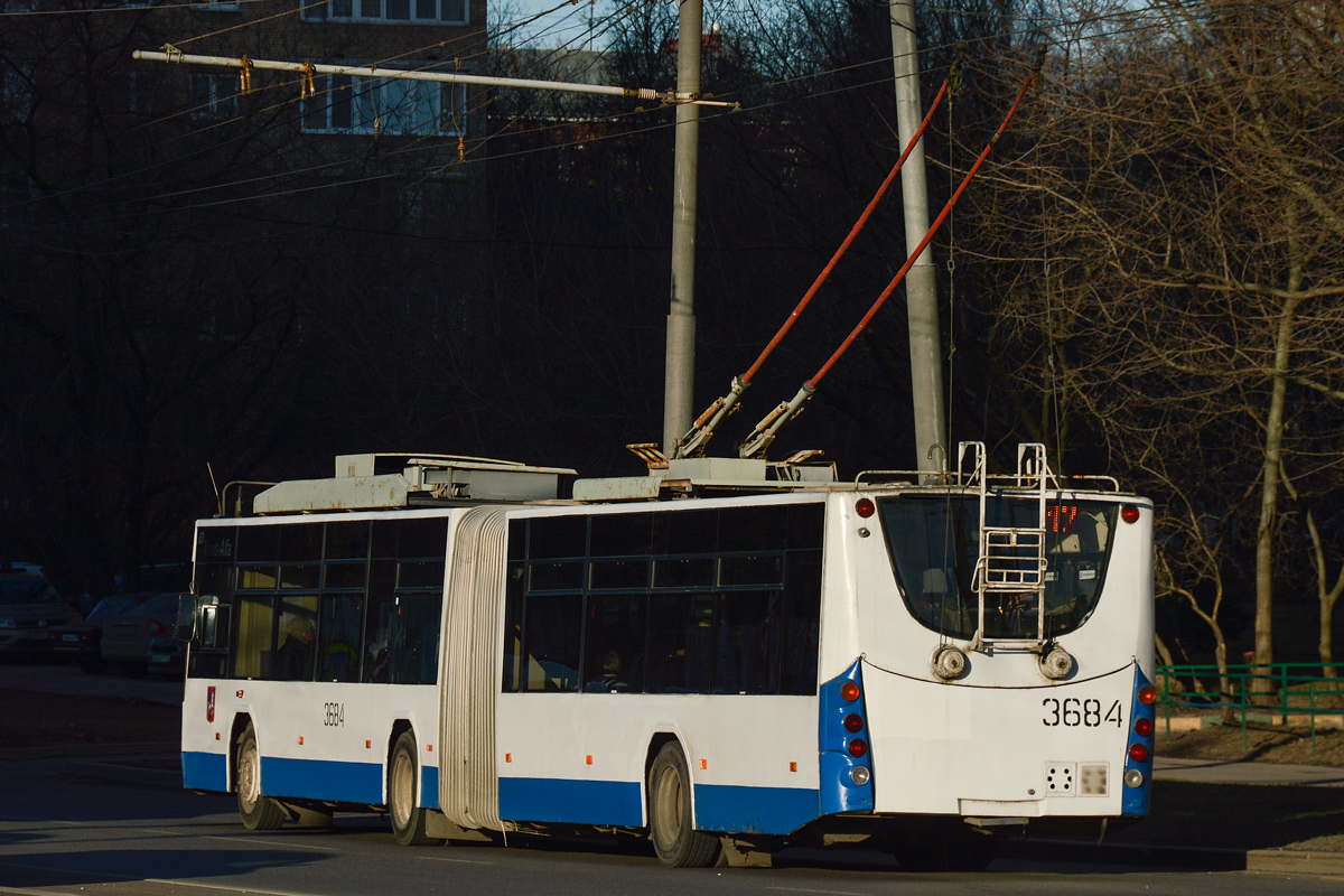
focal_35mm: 168
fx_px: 6272
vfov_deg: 8.2
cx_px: 672
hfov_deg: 12.2
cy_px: 448
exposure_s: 1/1250
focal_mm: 112
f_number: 7.1
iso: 100
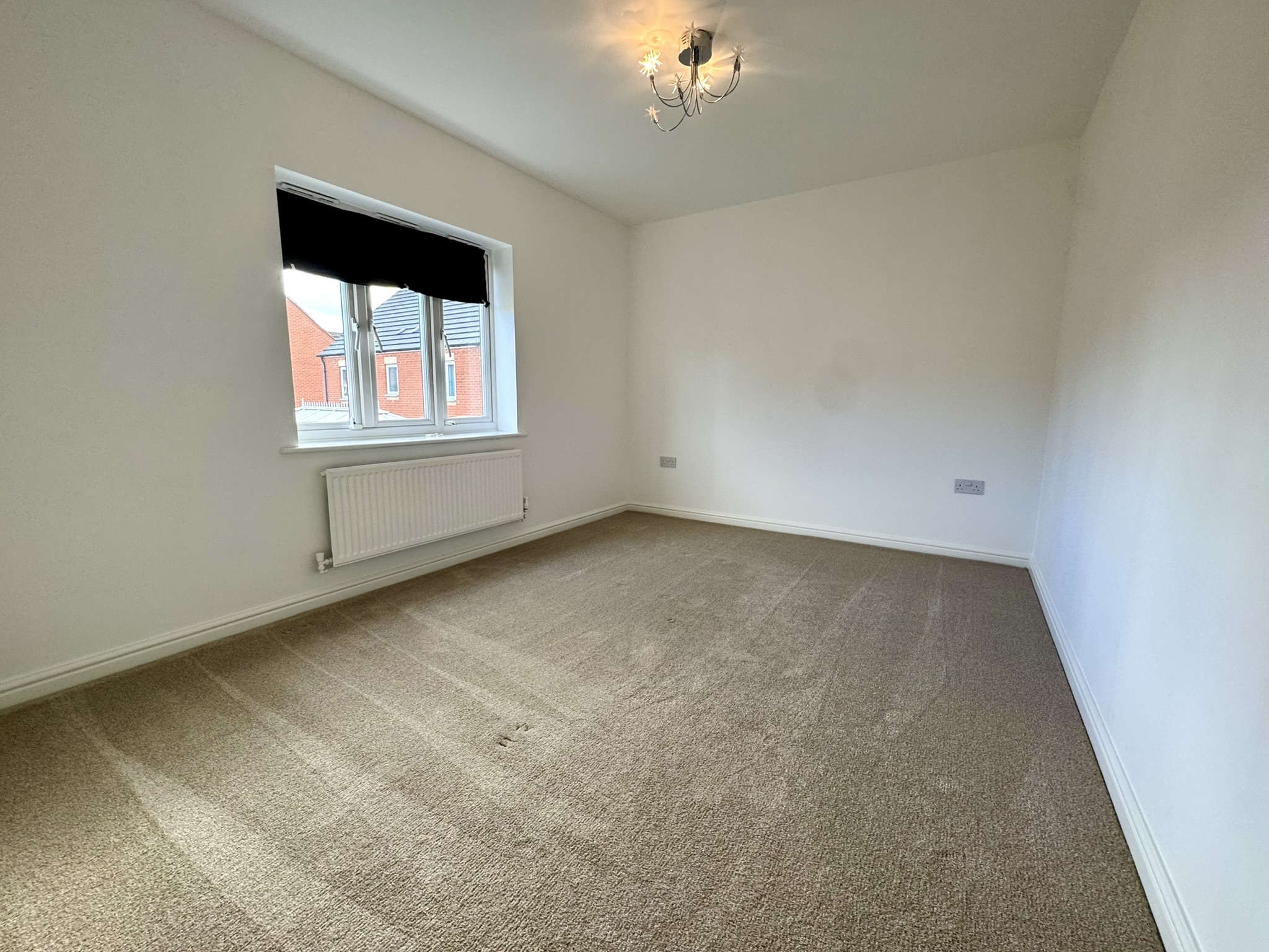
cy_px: 476
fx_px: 513
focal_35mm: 14
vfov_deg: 85.7
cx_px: 634
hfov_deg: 102.1
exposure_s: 1/100
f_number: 2.2
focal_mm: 2.22
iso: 160
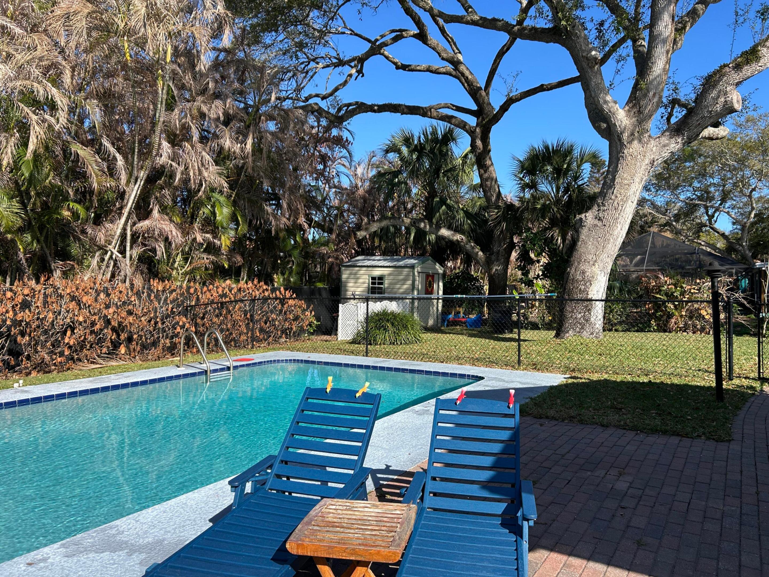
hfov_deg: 67.3
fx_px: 578
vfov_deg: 53.1
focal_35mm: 26
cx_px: 384
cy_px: 288
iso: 50
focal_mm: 5.7
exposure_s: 1/2513
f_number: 1.5
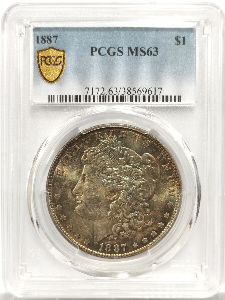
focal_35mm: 54
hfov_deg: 27.0
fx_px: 468
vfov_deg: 35.5
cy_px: 150
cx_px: 112
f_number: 16
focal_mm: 5.56
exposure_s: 1/100
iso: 200
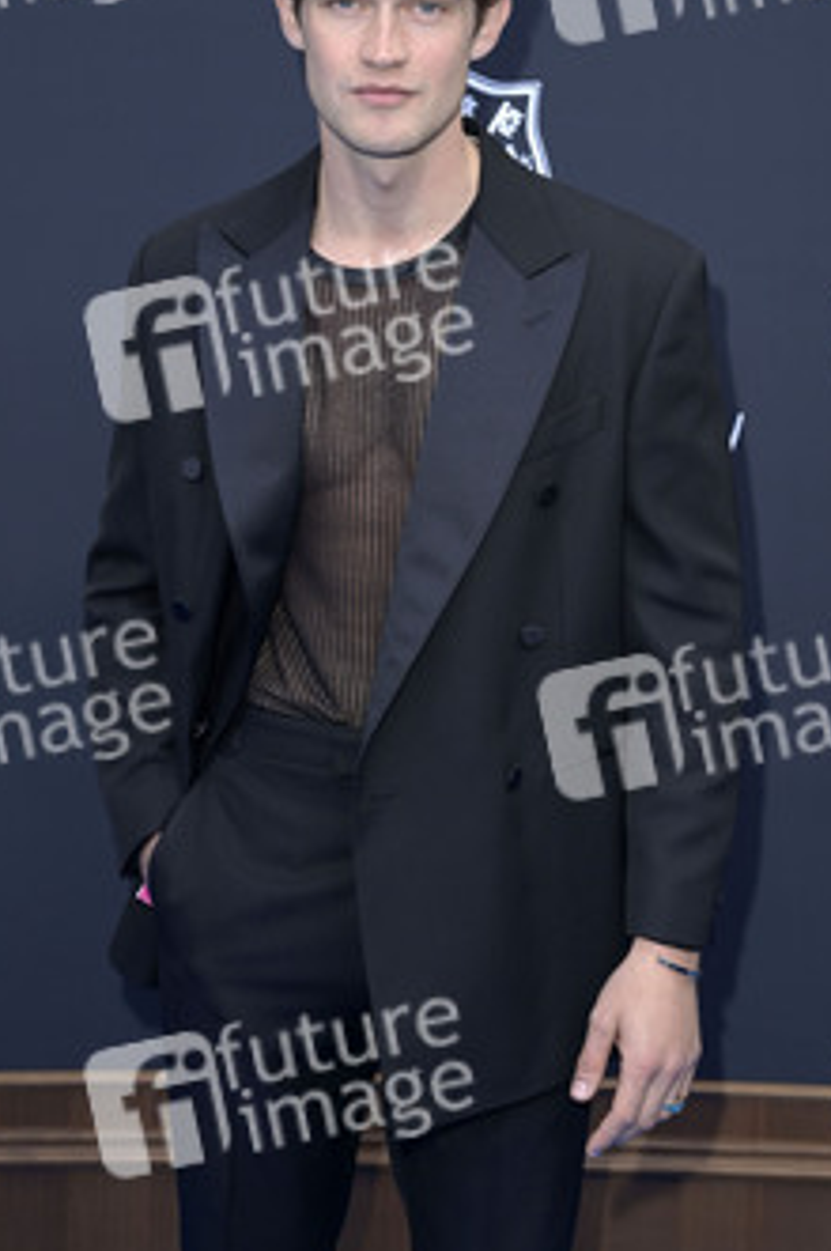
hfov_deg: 18.1
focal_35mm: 75
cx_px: 389
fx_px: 2602
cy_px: 522
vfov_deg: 27.0
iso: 500
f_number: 5.6
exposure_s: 1/250
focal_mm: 62
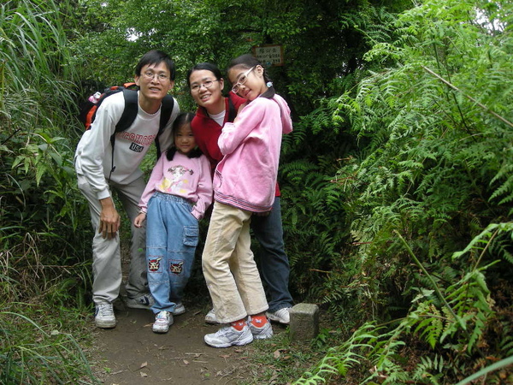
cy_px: 192
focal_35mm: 35
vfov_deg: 40.7
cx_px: 256
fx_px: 519
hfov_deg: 52.6
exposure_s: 1/64.3
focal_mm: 5.7
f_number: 2.8
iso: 50
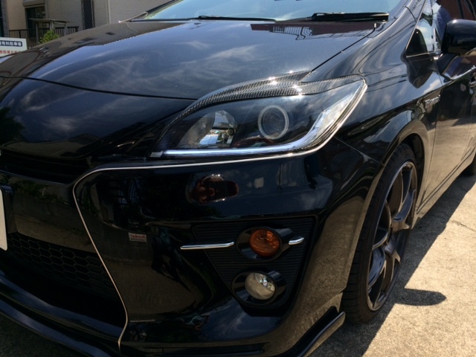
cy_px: 178
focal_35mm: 29
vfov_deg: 48.2
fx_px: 399
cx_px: 238
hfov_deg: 61.7
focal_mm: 4.15
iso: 32
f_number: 2.2
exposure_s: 1/1244
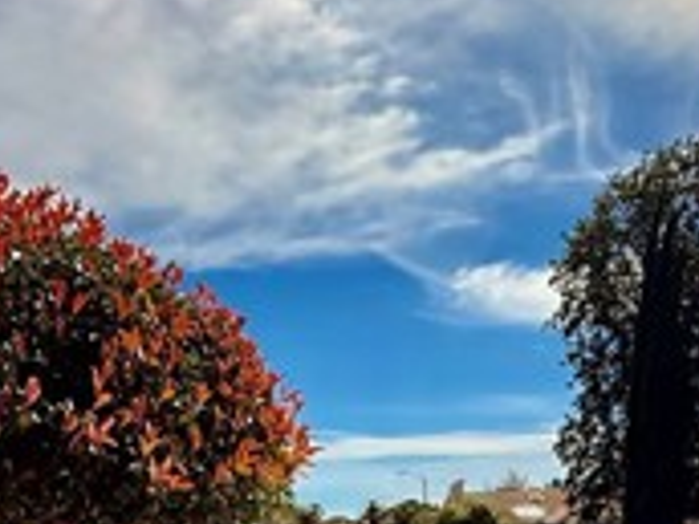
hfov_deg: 36.5
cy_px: 650
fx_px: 1050
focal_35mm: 52
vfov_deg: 24.9
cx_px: 240
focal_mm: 2.22
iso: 50
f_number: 2.2
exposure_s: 1/3663
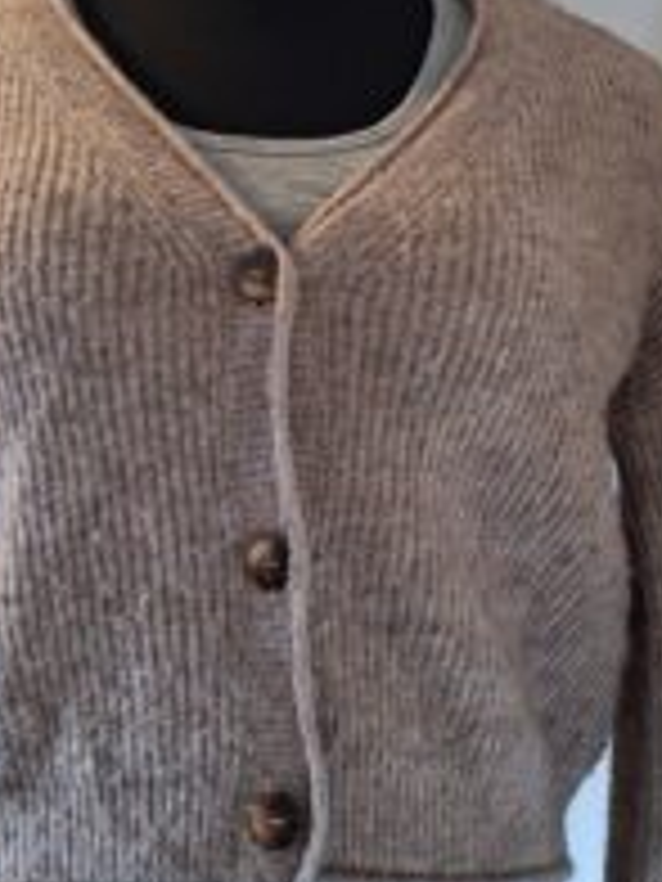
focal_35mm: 47
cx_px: 320
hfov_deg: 30.9
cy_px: 374
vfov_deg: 40.3
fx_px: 1198
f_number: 1.8
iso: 400
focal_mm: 5.54
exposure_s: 1/24
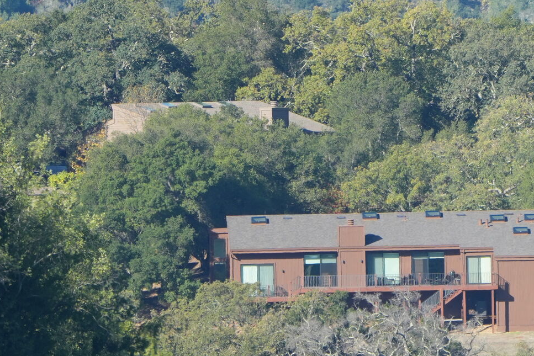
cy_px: 227
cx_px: 569
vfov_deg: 0.8
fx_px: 26509
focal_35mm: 1787
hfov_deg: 1.2
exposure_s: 1/640
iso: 320
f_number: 6.3
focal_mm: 400
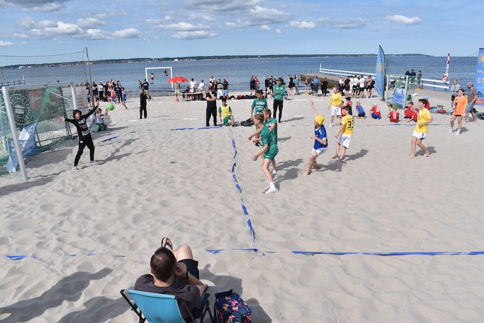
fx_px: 363
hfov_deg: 67.4
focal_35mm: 27
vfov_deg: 47.9
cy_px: 162
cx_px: 242
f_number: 8
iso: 200
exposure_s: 1/800
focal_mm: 18
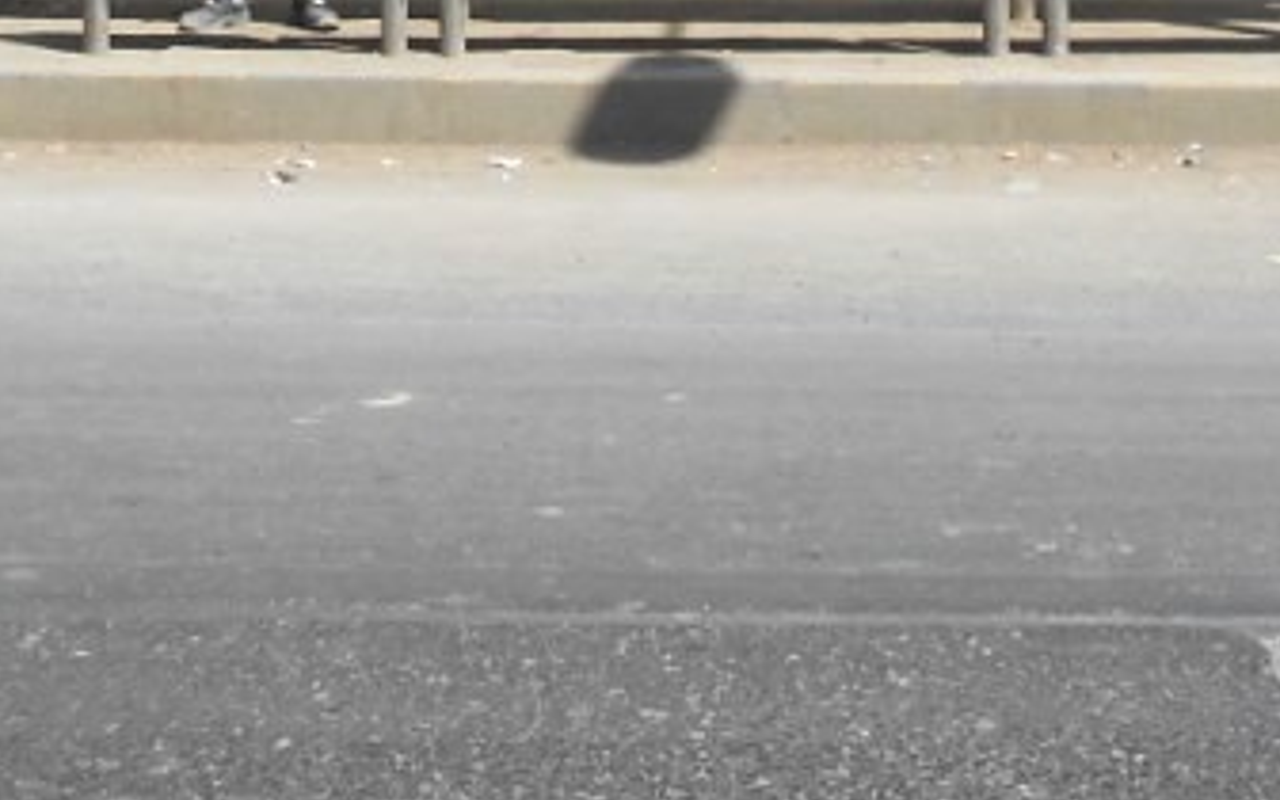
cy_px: -469
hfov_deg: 21.4
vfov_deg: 12.7
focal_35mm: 97
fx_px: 3384
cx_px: 686
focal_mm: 5.1
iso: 80
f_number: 3.4
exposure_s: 1/640
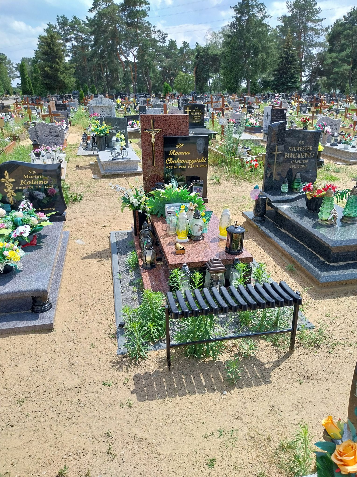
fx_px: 358
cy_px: 238
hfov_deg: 53.1
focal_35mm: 26
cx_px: 178
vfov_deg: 67.3
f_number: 1.8
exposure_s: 1/852
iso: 25
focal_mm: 4
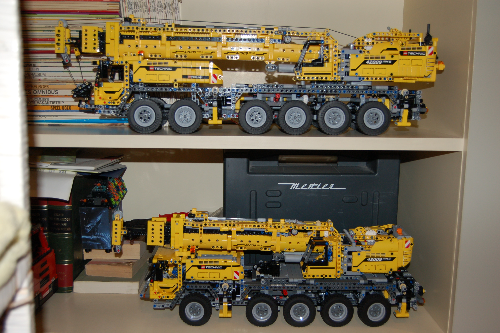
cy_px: 166
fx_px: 541
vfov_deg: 34.1
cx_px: 250
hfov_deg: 49.6
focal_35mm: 39
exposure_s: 1/60
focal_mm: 26
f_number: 4
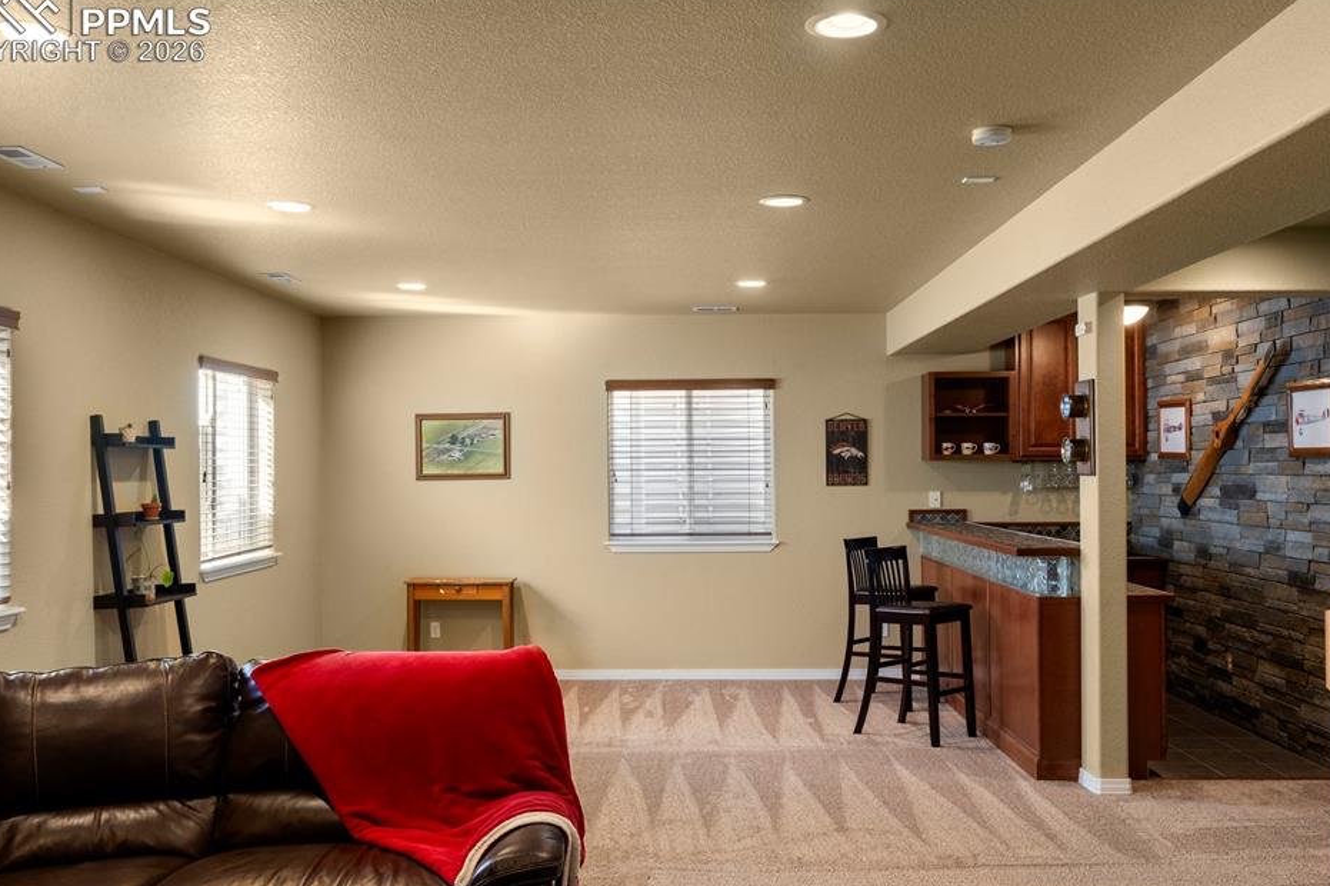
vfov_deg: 39.9
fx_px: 1219
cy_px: 470
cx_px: 656
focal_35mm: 33
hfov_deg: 57.2
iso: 1000
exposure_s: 1/5
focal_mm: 30
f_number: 11
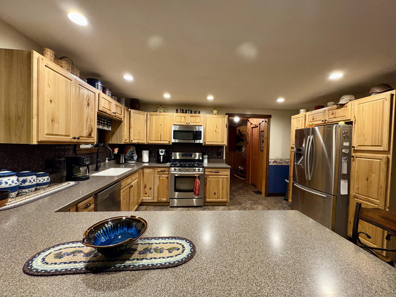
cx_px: 198
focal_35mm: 14
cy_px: 148
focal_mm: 2.22
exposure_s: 1/60
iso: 500
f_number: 2.2
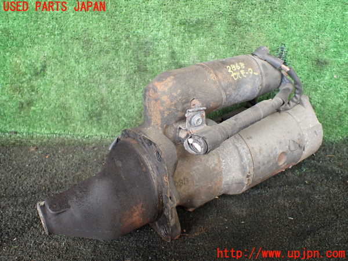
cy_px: 130
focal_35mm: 30
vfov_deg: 46.8
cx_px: 174
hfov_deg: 60.0
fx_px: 302
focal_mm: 5.4
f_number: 2.3
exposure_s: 1/125
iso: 320
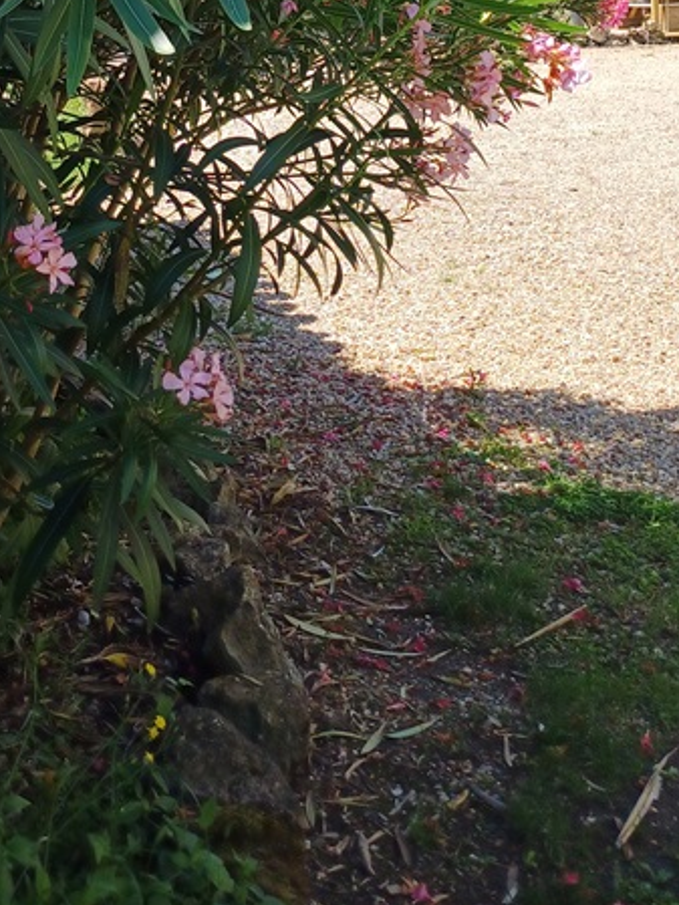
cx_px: 246
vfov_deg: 29.9
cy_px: -123
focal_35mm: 57
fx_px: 1490
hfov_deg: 25.6
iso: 50
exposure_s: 1/677
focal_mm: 4.65
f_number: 1.8
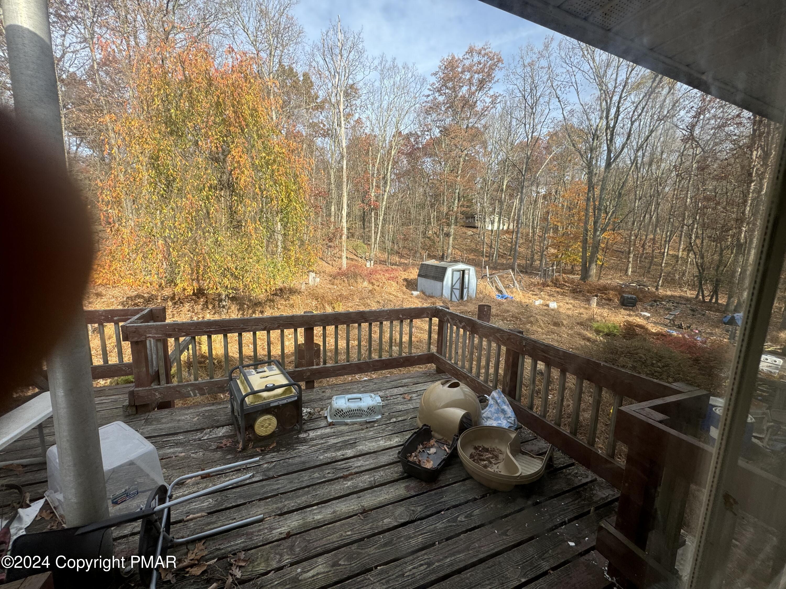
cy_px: 294
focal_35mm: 14
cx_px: 393
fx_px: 318
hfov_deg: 102.1
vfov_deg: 85.7
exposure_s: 1/435
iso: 40
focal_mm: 2.22
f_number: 2.2
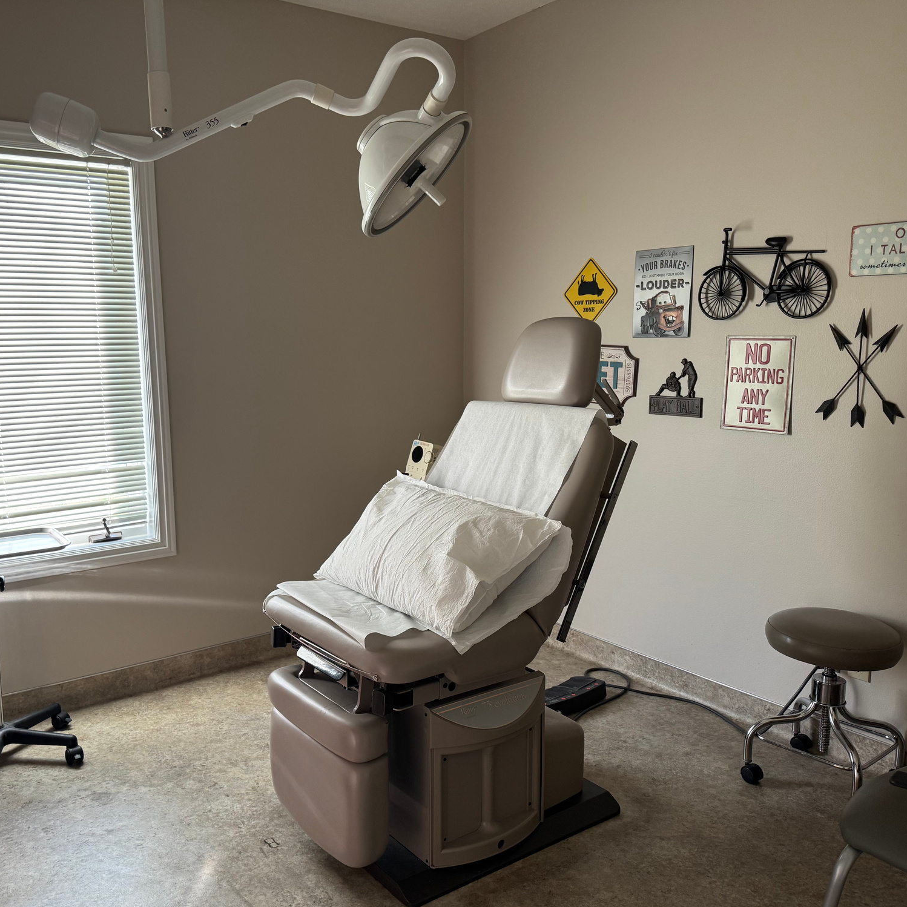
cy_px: 463
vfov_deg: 55.6
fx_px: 860
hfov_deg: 55.2
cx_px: 366
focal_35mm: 29
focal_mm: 6.76
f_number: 1.78
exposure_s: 1/121
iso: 125
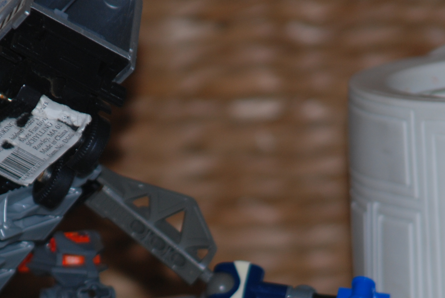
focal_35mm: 662
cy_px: 264
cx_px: 109
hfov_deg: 3.1
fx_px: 8193
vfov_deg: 2.1
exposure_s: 1/60
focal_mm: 200
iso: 200
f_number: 5.6
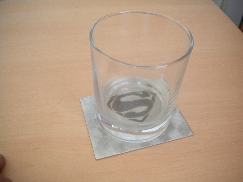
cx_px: 122
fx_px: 246
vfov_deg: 40.7
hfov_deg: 52.6
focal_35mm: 35
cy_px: 91
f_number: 3.1
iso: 400
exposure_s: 1/121
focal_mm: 6.3
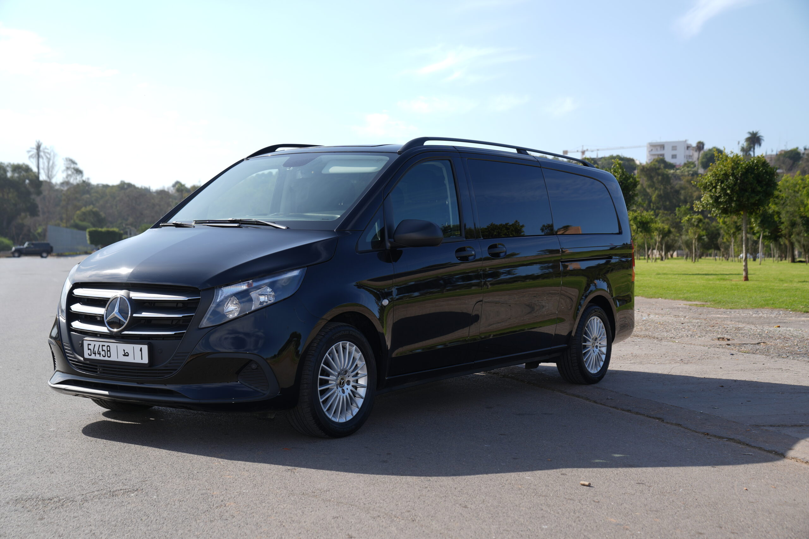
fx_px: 1169
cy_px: 270
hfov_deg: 38.2
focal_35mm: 52
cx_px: 404
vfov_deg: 26.0
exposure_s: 1/400
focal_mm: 52
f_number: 4
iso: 50
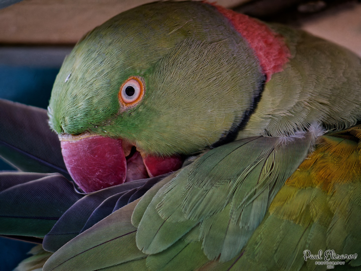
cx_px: 180
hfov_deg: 3.3
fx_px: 6257
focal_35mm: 600
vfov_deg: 2.5
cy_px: 136
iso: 6400
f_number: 5.6
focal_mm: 300
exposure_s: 1/1000
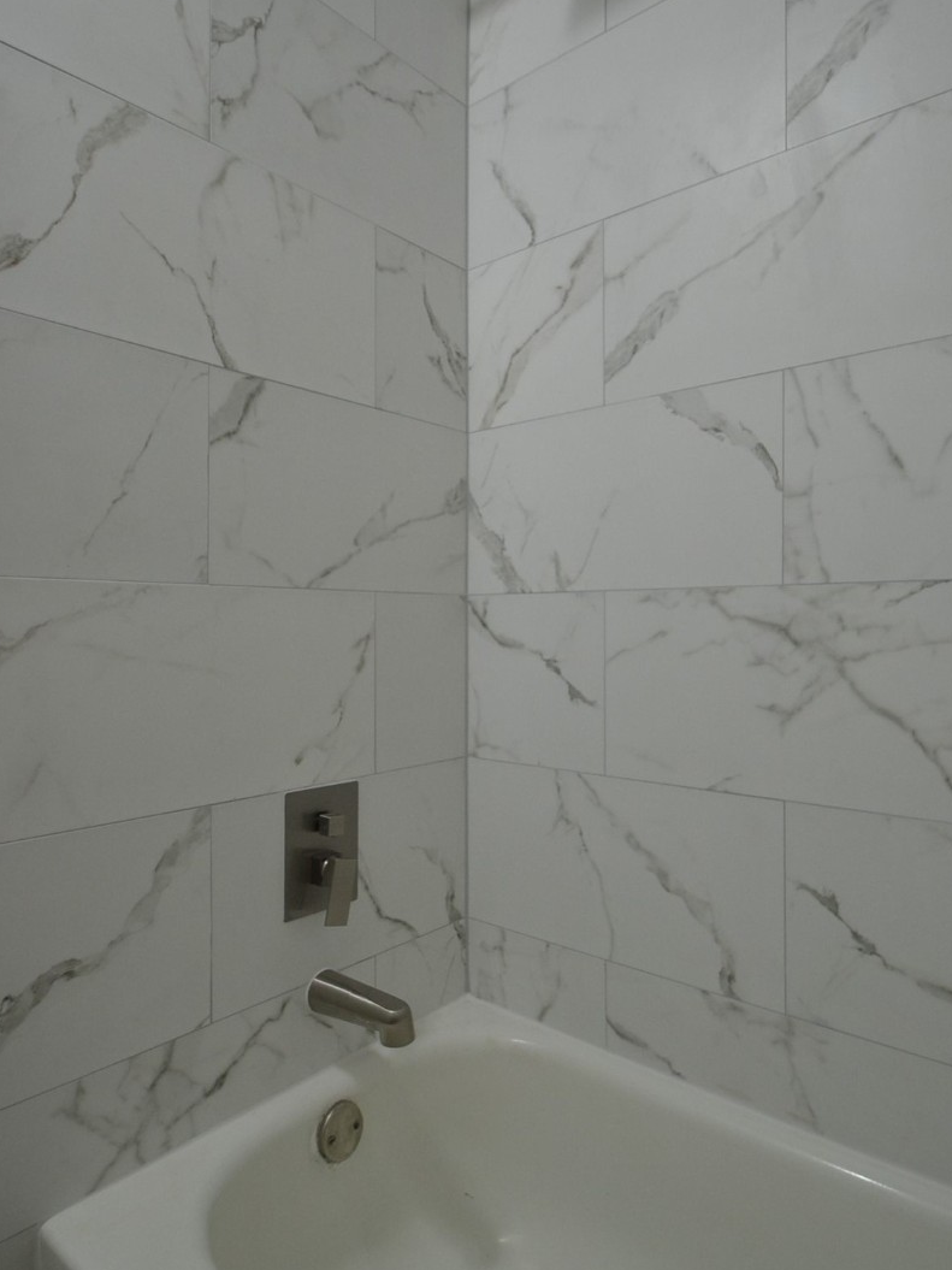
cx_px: 475
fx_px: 770
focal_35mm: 21
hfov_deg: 63.4
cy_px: 584
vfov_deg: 78.8
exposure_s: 1/60
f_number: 3.5
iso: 560
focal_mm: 10
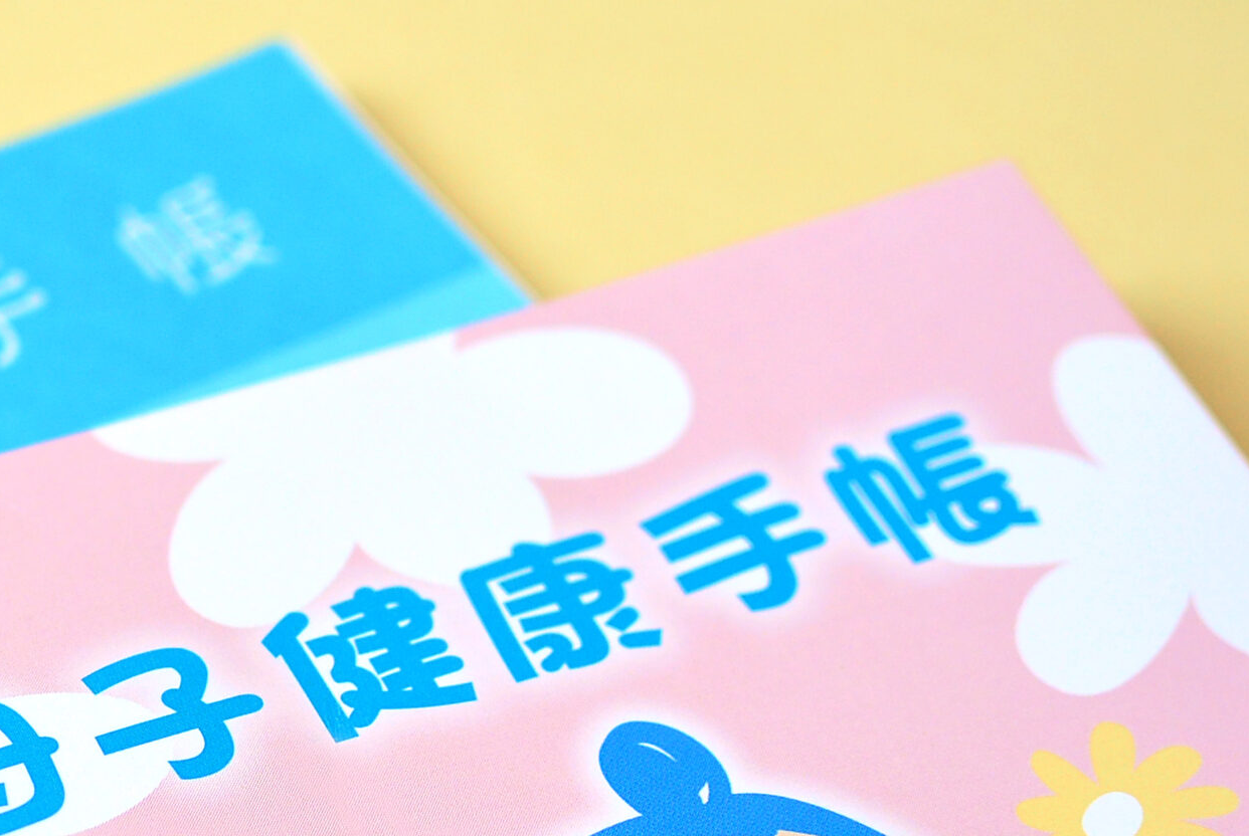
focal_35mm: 101
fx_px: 3509
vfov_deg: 13.5
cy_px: 781
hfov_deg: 19.7
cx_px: 37
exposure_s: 1/100
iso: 200
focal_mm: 18.5
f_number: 2.2
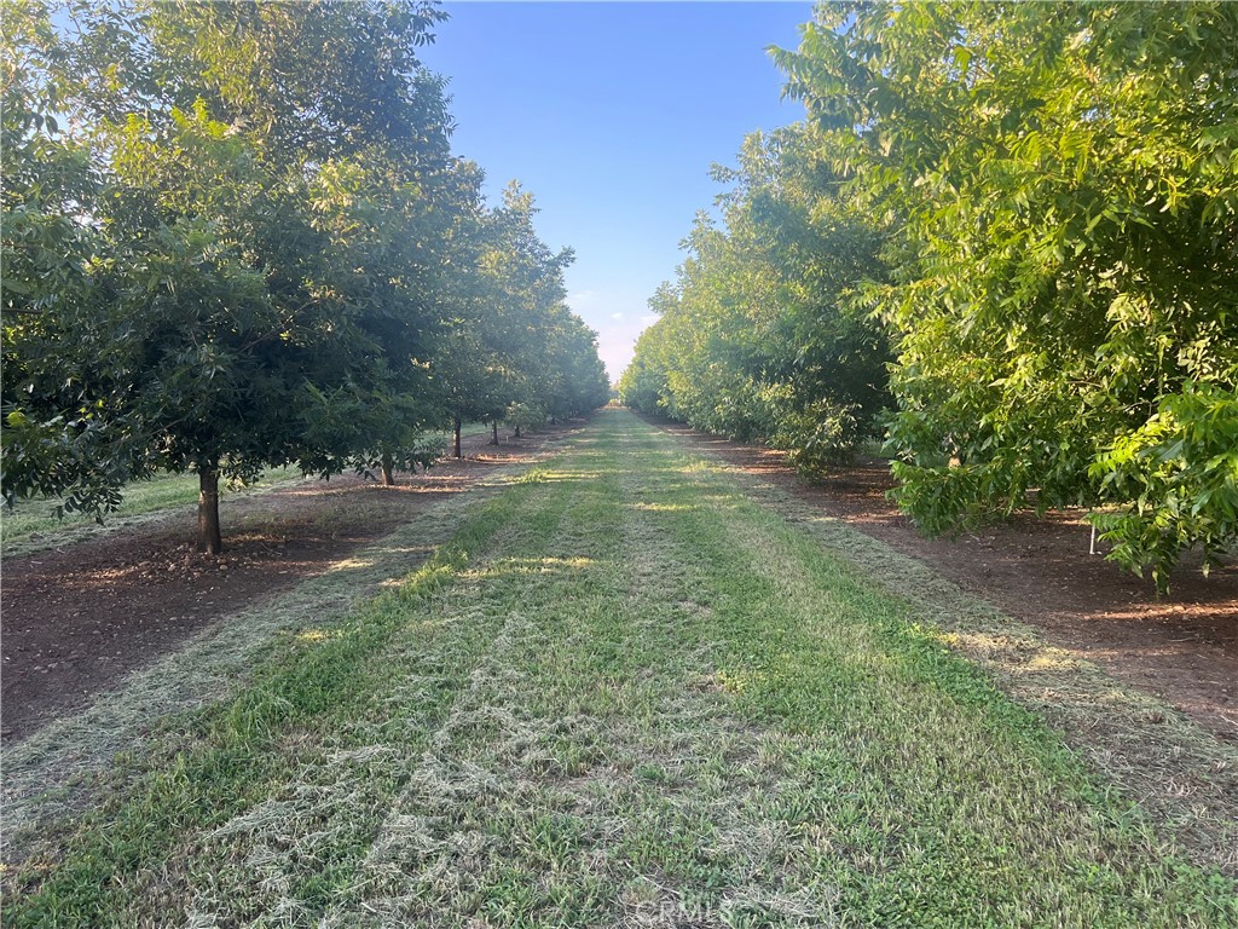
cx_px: 619
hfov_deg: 67.3
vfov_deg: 53.1
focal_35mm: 26
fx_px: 930
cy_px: 464
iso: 50
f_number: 1.5
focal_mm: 5.7
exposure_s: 1/419
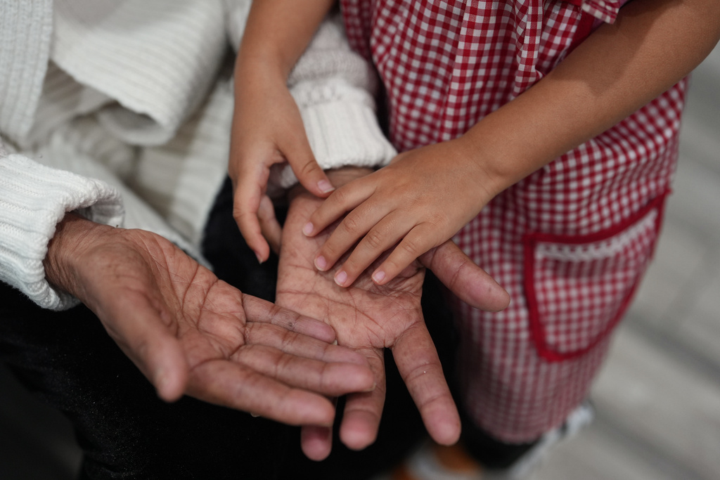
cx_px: 360
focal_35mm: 50
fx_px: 1000
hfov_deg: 39.6
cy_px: 240
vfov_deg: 27.0
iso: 1600
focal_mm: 50
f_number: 2
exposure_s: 1/200
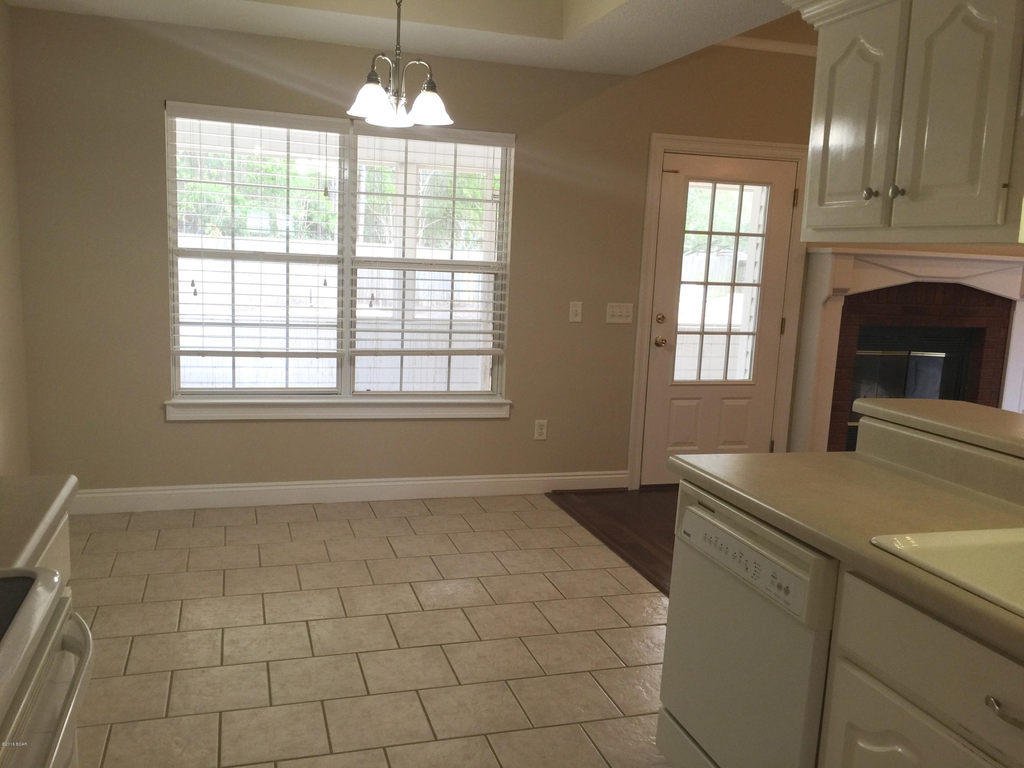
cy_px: 384
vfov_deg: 48.2
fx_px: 858
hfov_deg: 61.7
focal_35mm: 29
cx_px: 512
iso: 32
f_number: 2.2
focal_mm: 4.15
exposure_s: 1/40
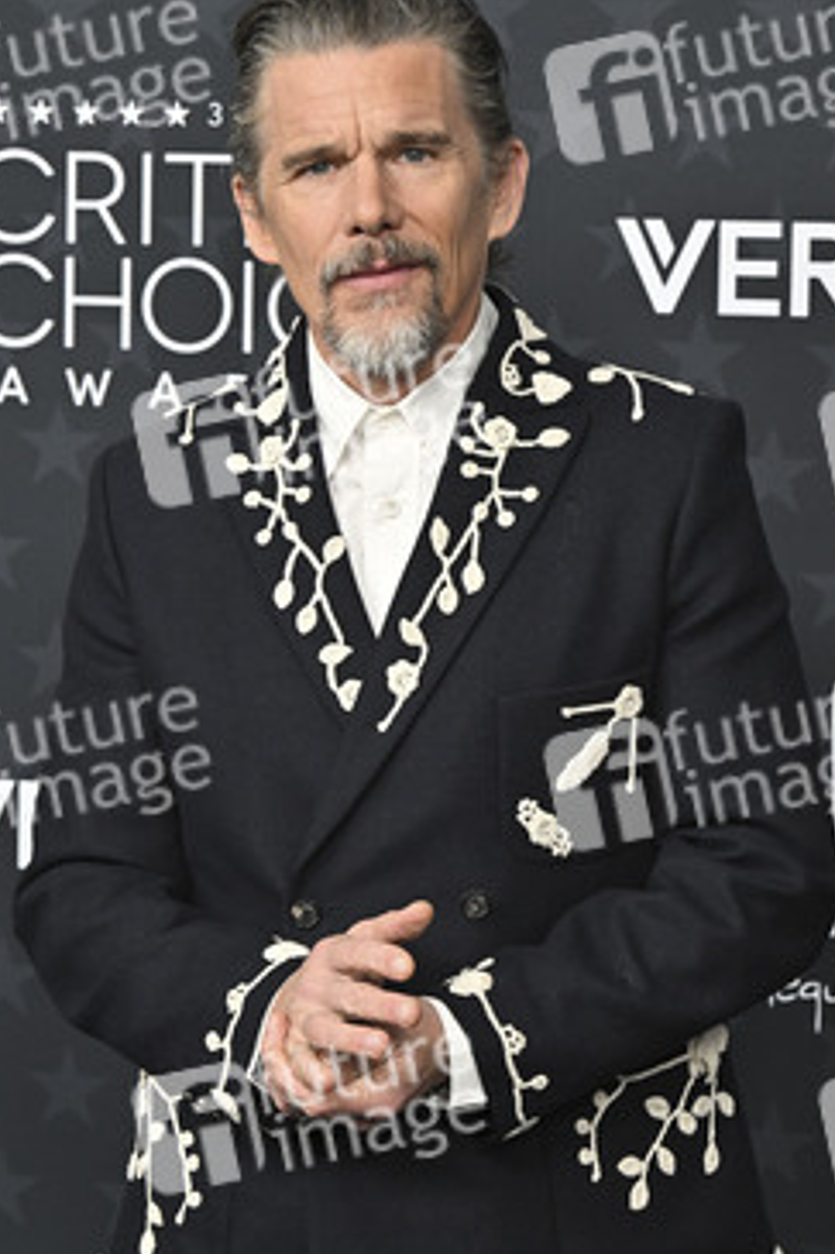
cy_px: 598
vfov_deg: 22.1
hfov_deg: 14.8
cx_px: 409
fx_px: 3204
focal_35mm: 92
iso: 1250
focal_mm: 84
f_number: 5.6
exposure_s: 1/320
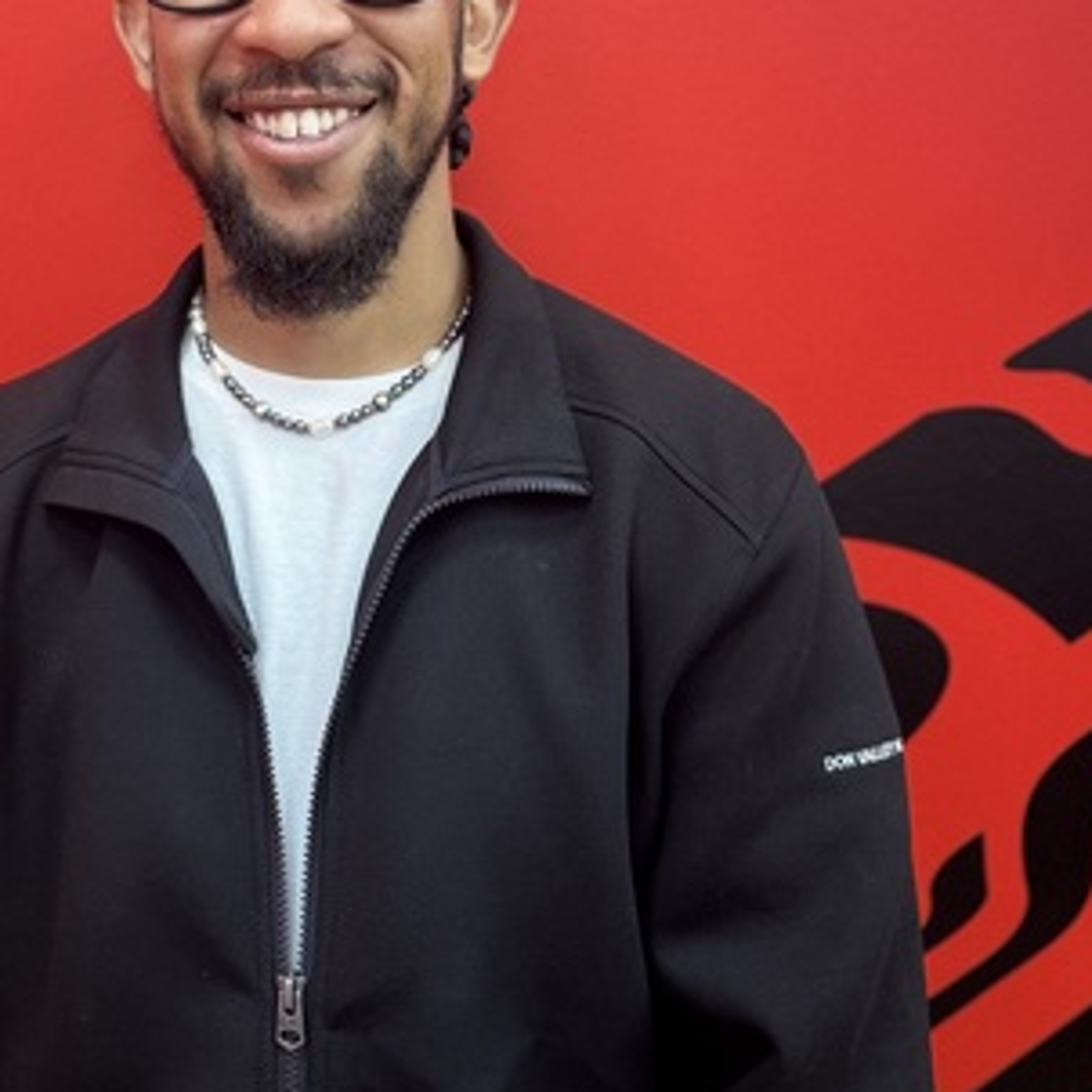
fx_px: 1606
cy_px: 246
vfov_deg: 36.5
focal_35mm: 45
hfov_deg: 36.9
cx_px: 318
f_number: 1.78
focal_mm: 6.76
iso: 250
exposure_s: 1/60
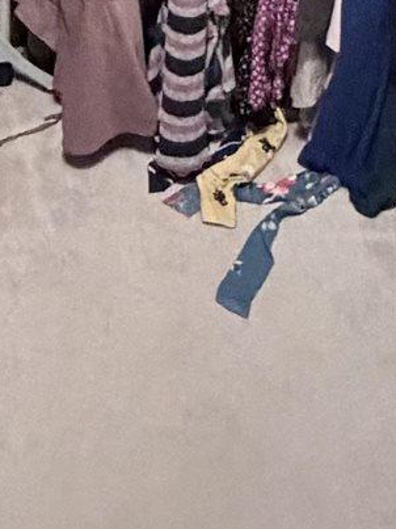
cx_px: 127
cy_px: -513
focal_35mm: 80
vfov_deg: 17.7
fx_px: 1221
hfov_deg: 18.4
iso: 1000
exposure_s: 1/40
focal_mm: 2.22
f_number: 2.2
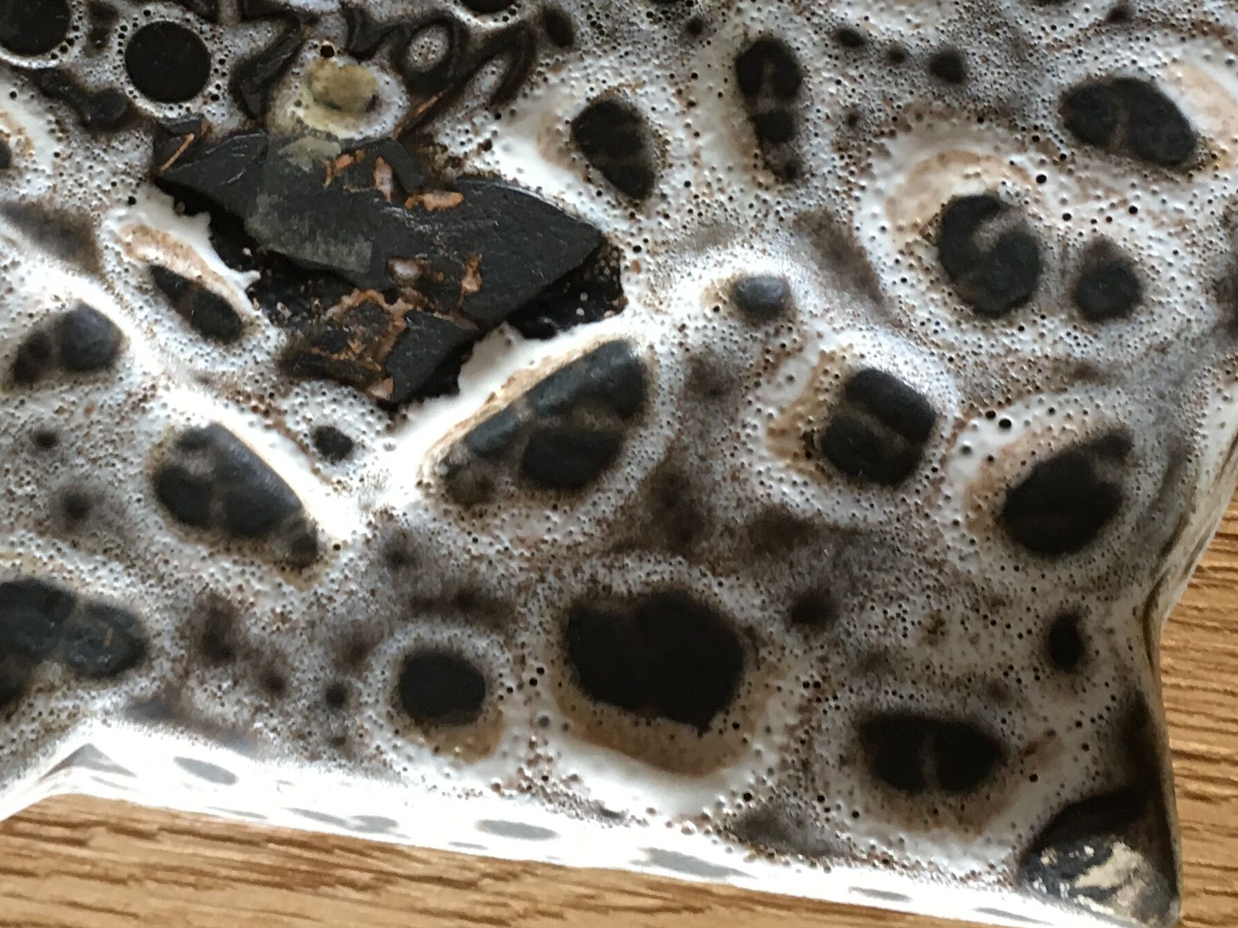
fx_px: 2324
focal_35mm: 65
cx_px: 508
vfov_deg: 22.0
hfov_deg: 29.8
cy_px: 69
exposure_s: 1/33
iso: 100
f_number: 2.2
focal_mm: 4.15
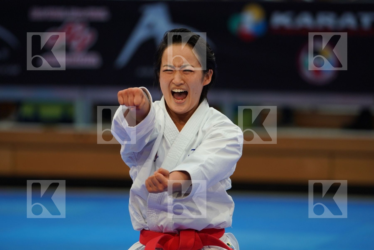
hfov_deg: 7.2
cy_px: 125
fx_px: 2971
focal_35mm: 286
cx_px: 187
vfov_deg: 4.8
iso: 640
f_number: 2.8
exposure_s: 1/500
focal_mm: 191
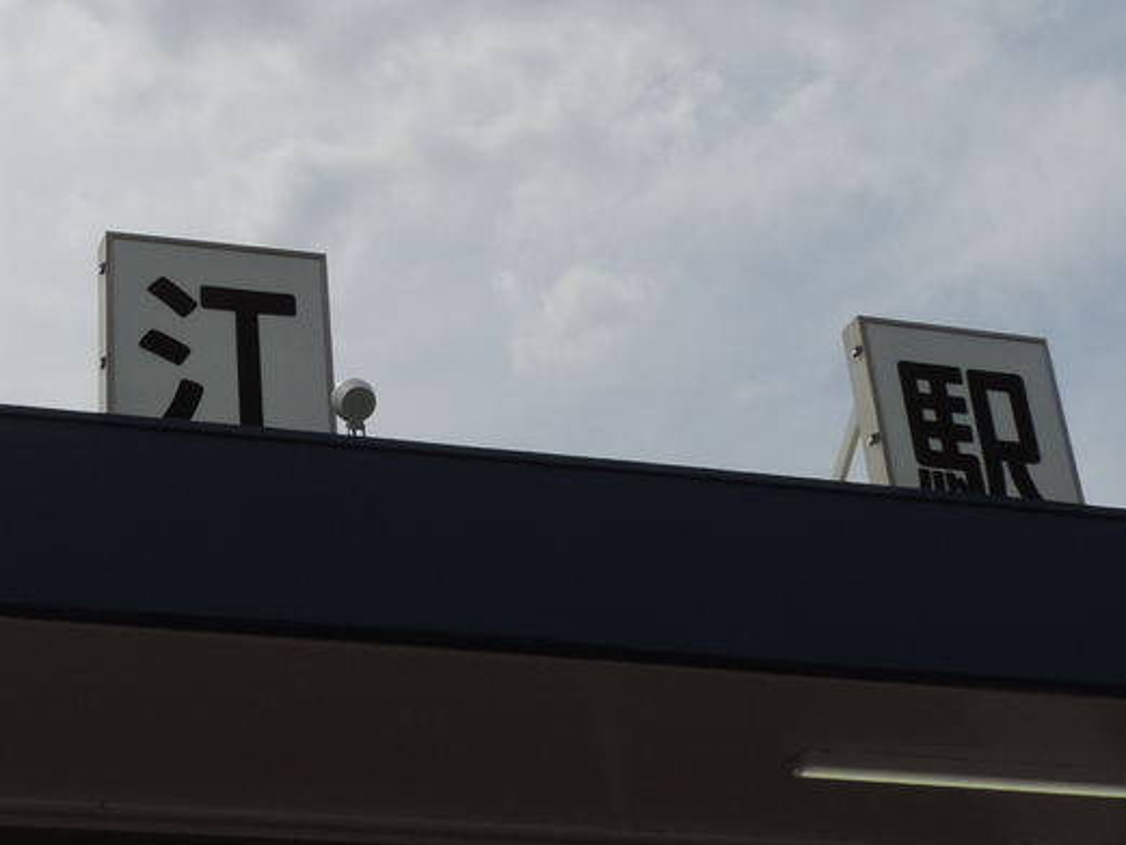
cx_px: 259
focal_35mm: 76
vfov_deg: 19.0
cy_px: 73
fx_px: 2473
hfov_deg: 25.3
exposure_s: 1/1250
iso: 80
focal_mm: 5.8
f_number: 4.5
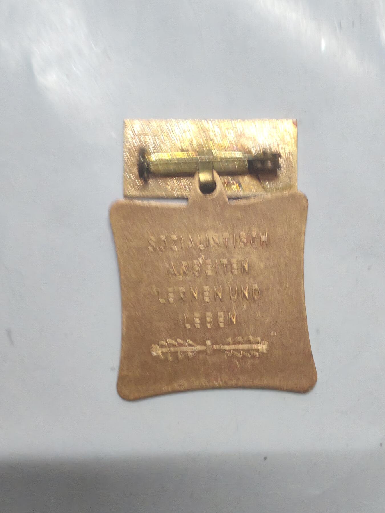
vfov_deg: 28.6
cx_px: 192
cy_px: 256
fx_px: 1008
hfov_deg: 21.6
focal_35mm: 68
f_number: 1.95
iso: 800
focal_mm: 5.52
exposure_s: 1/33
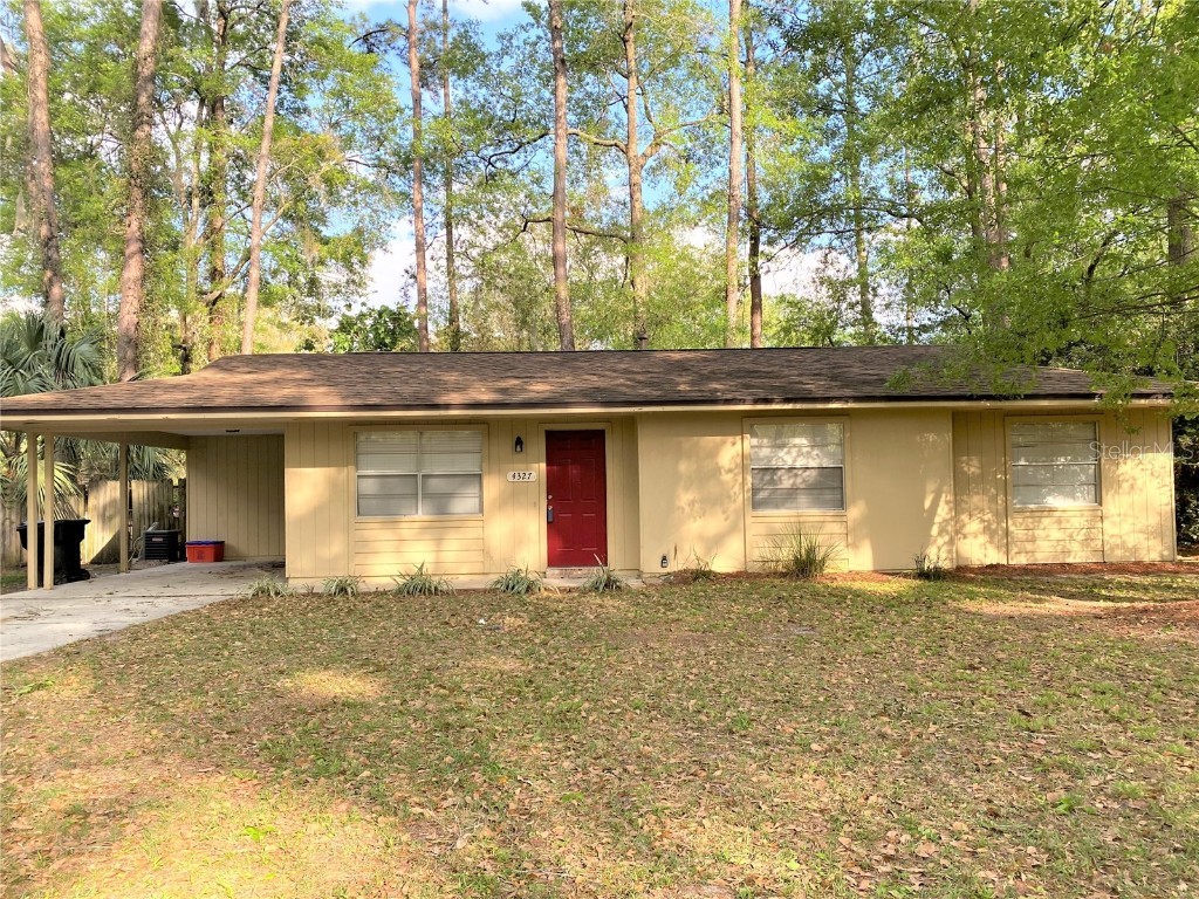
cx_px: 600
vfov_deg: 53.1
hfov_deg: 67.3
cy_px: 450
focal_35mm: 26
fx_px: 901
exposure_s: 1/487
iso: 32
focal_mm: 4.25
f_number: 1.8
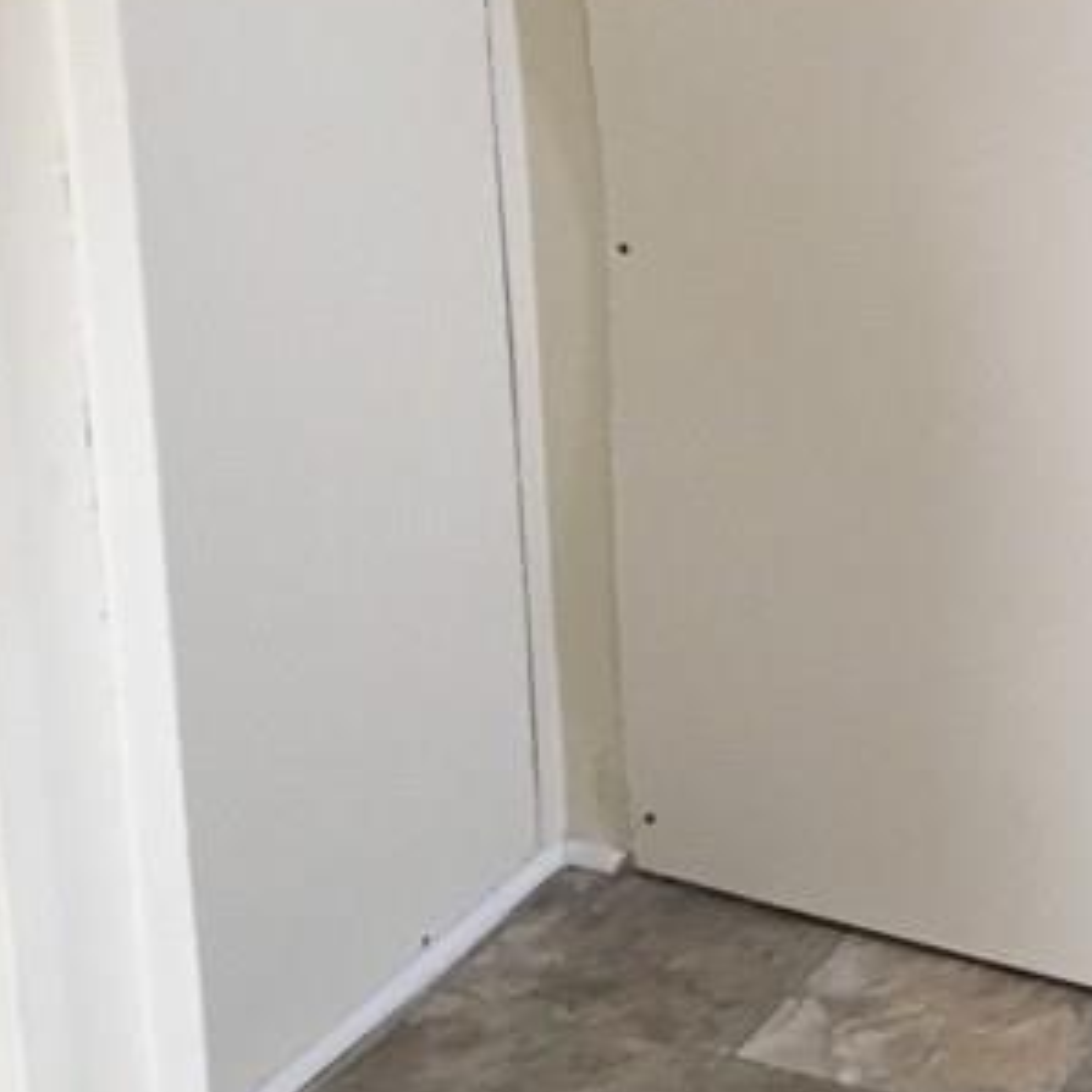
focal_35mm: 88
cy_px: -169
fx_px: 3141
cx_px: 1535
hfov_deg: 18.0
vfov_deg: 18.8
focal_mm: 4.15
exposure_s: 1/30
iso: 125
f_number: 2.2
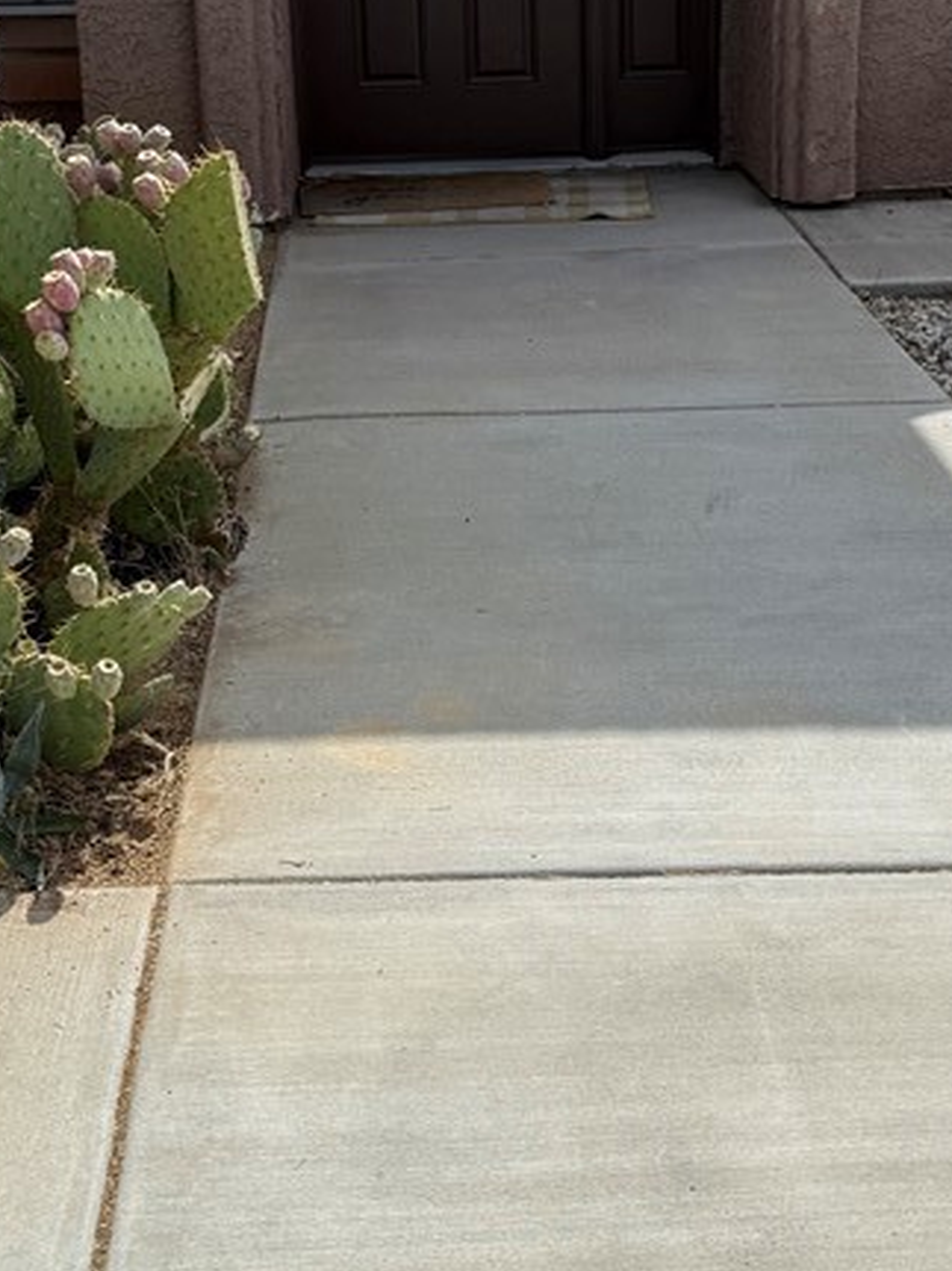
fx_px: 2091
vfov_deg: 33.4
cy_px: 404
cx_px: 525
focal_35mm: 57
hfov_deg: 25.6
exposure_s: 1/6711
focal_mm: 6.76
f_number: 1.78
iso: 80
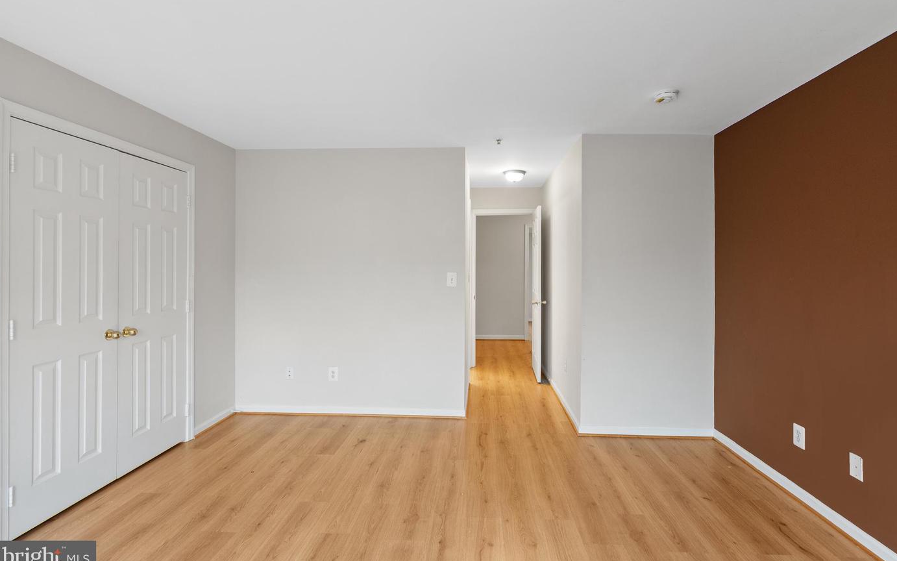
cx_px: 462
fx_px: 416
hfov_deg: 94.3
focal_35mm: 17
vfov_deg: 67.9
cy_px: 262
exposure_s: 1/4
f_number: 8
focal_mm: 16
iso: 800
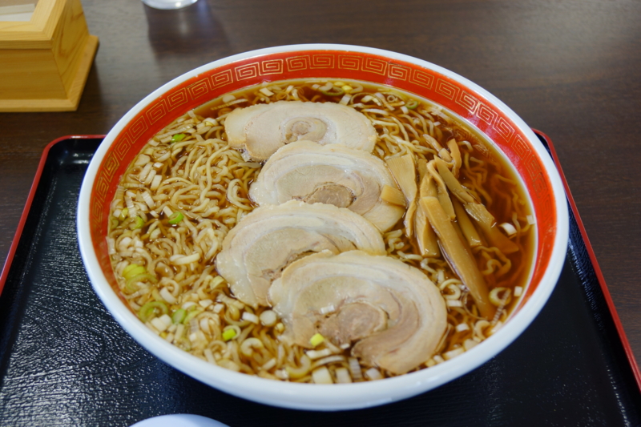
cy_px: 214
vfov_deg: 35.9
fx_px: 659
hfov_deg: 51.9
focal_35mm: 37
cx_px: 320
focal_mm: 25
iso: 200
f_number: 4
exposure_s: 1/60
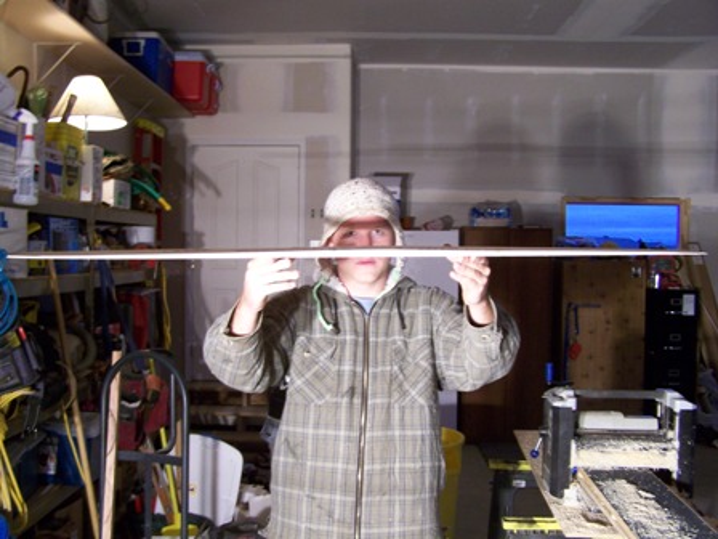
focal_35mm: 38
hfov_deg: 49.0
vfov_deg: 37.7
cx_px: 359
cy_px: 270
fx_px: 788
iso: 160
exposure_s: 1/15
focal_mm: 6.3
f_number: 2.8
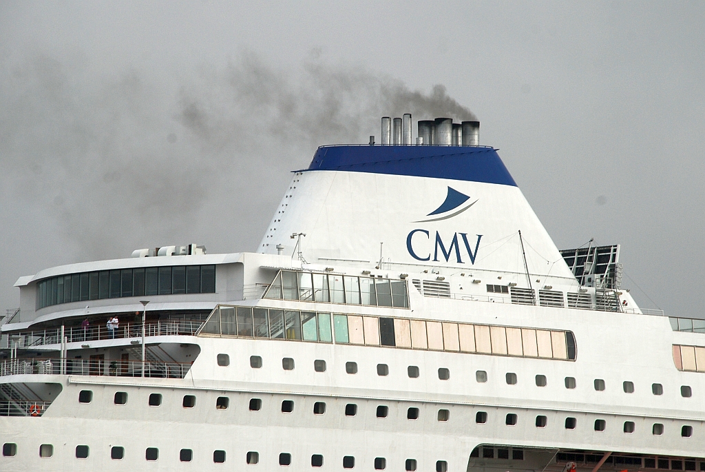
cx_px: 352
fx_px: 3969
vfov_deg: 6.8
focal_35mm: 202
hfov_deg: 10.1
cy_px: 236
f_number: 10
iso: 180
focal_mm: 135
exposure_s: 1/250
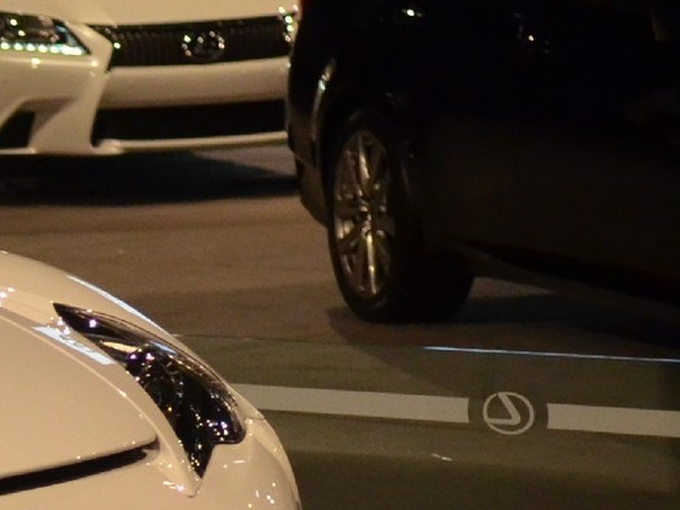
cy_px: 333
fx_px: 4360
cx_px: -869
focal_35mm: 222
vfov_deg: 6.7
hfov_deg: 8.3
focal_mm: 32
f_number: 2.8
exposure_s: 1/500
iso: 1400
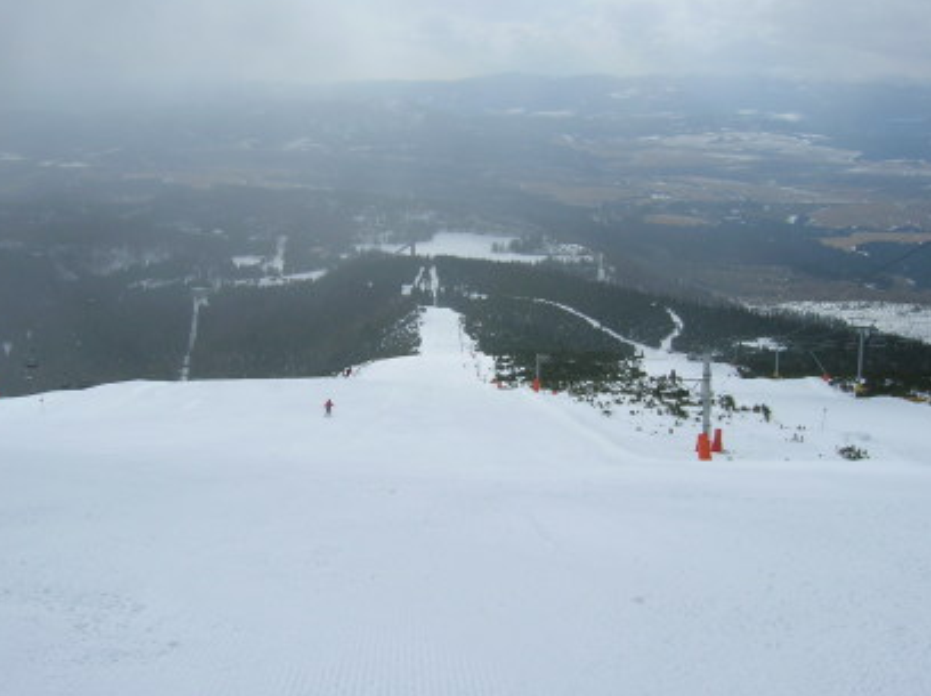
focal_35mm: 40
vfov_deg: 35.9
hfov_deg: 46.8
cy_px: 341
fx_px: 1075
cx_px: 484
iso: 50
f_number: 4.9
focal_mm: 5.7
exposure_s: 1/934
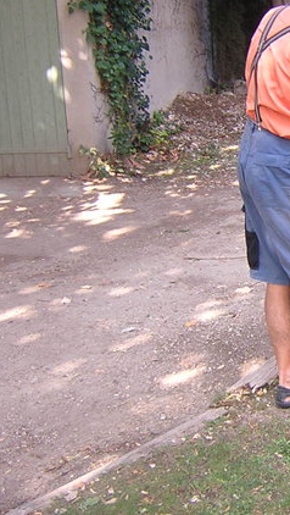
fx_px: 887
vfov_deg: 32.2
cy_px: 196
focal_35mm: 65
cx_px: 412
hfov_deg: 17.1
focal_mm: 4.7
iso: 100
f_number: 2.6
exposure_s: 1/59.6
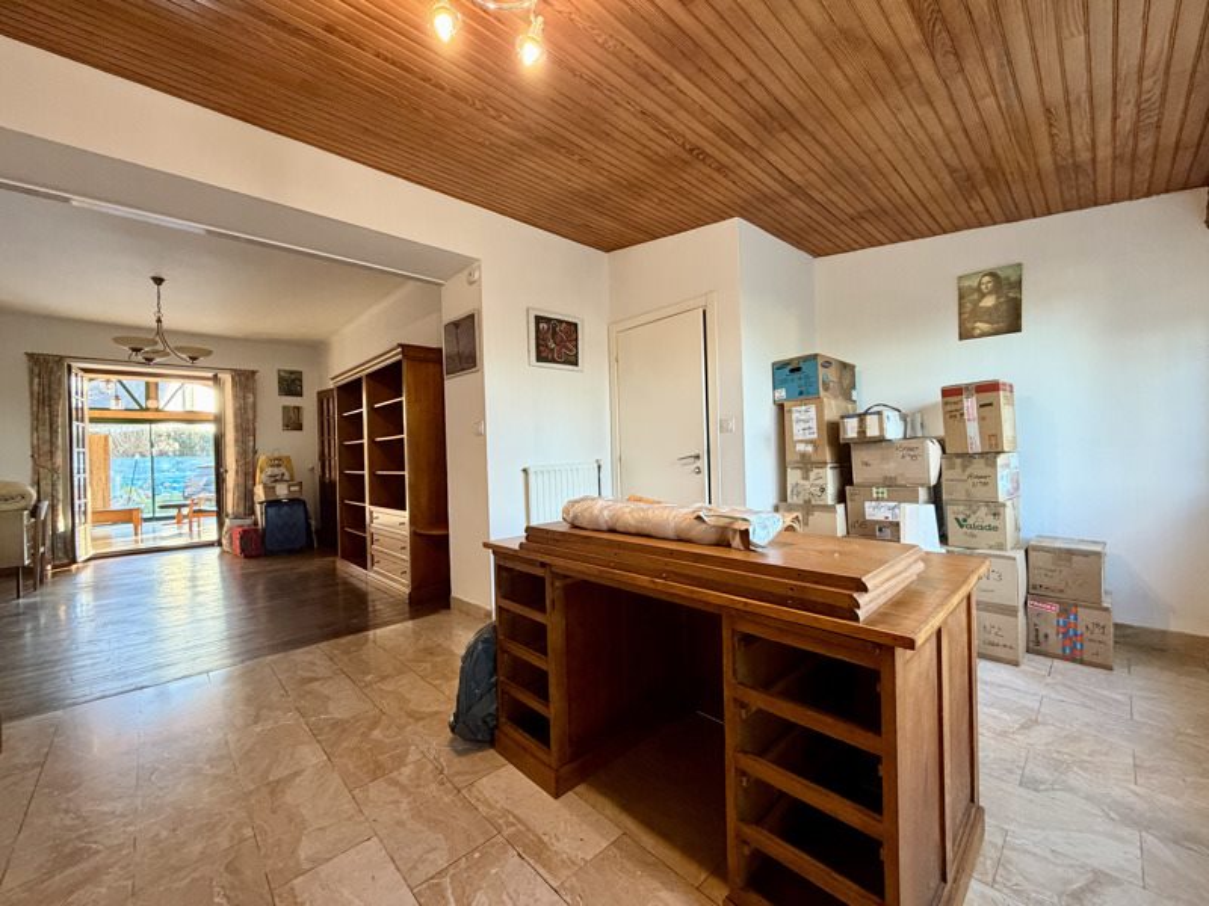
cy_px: 453
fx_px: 489
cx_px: 604
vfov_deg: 85.7
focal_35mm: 14
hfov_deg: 102.1
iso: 320
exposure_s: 1/50
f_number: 2.2
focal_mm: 2.22
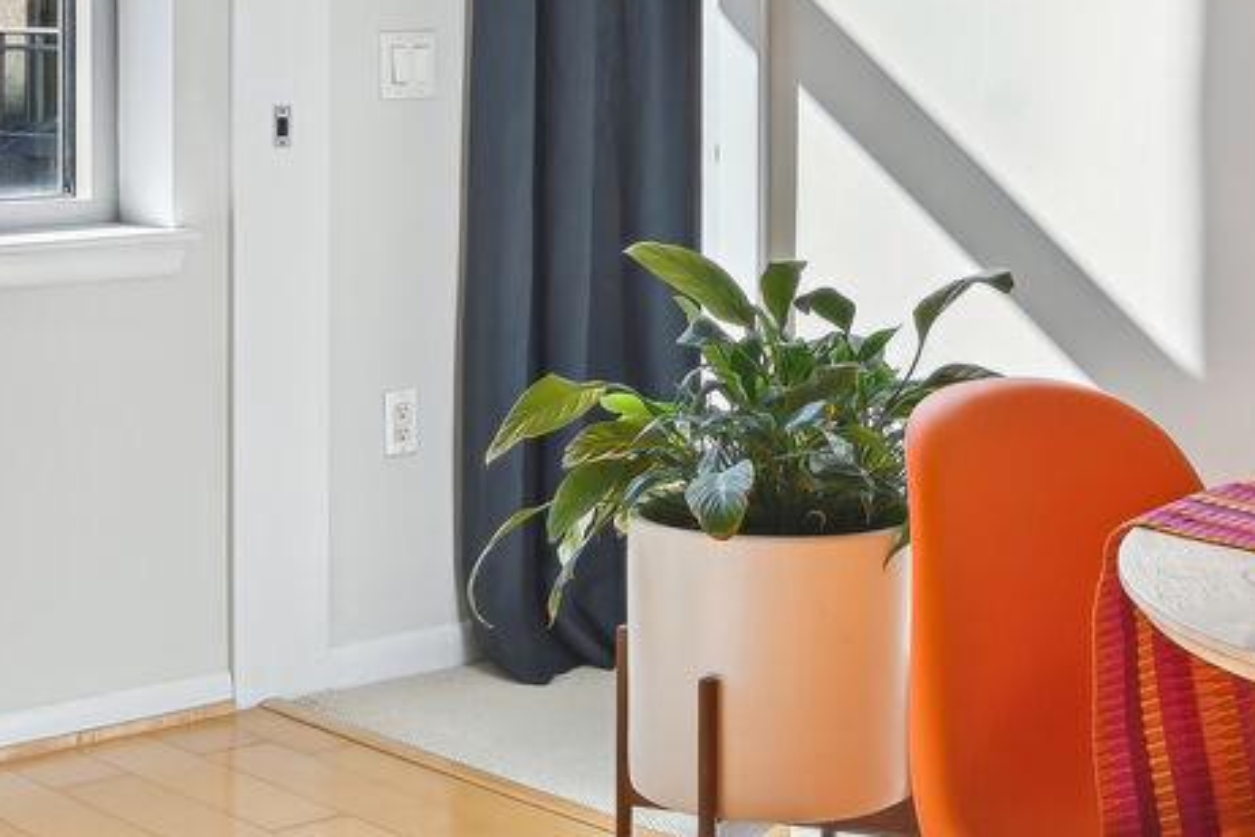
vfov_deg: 18.6
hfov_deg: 28.4
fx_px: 2475
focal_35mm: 71
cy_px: -30
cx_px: 771
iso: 200
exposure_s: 1/125
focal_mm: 19
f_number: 9
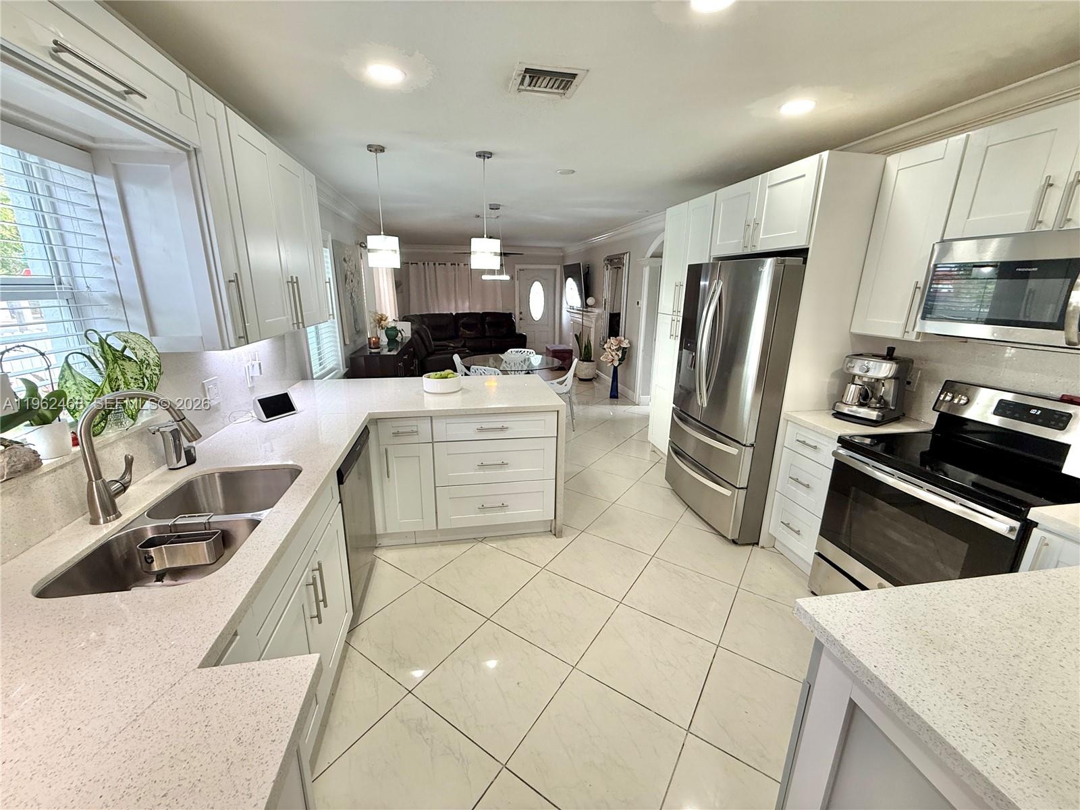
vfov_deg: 85.7
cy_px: 405
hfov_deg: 102.1
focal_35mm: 14
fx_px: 437
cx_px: 540
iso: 200
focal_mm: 2.22
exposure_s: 1/120
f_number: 2.2
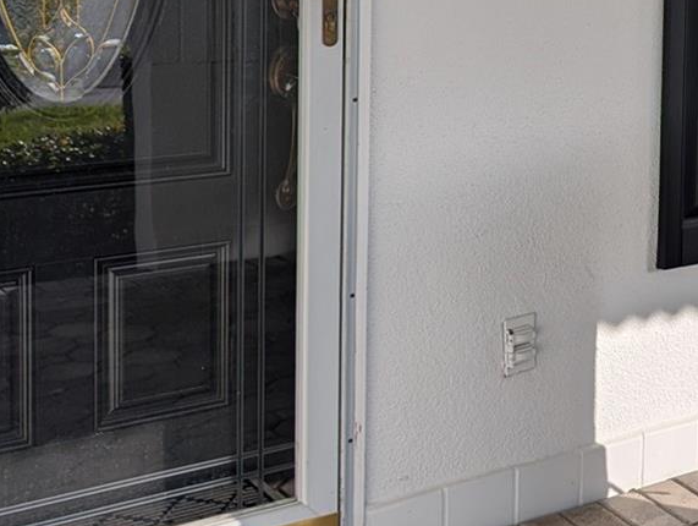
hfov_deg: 27.5
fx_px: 1353
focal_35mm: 67
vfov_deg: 21.3
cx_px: 677
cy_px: 18
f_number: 1.68
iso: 21
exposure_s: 1/1471
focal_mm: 6.9
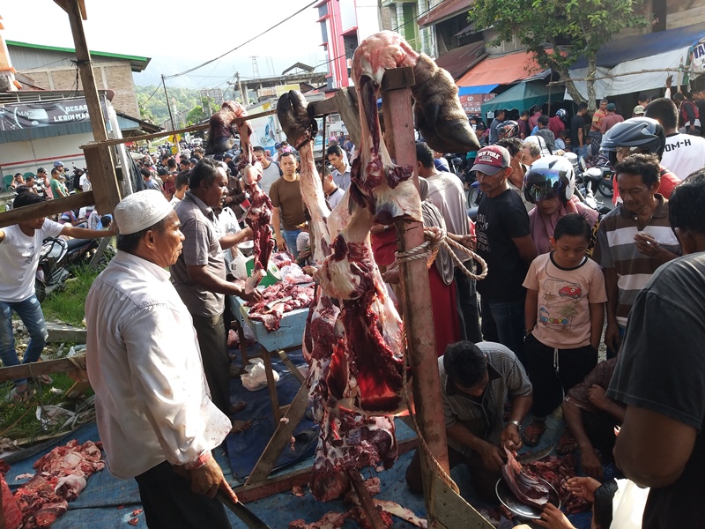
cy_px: 264
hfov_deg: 65.3
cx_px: 352
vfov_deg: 51.4
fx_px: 550
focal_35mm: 27
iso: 50
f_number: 1.7
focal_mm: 3.93
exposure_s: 1/316
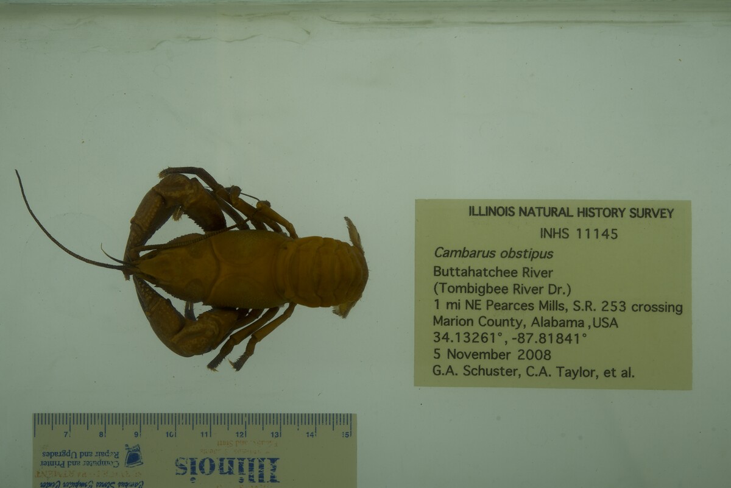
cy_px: 244
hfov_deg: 33.4
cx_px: 366
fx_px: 1219
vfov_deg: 22.6
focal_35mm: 60
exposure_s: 1/160
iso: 100
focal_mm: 60
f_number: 10
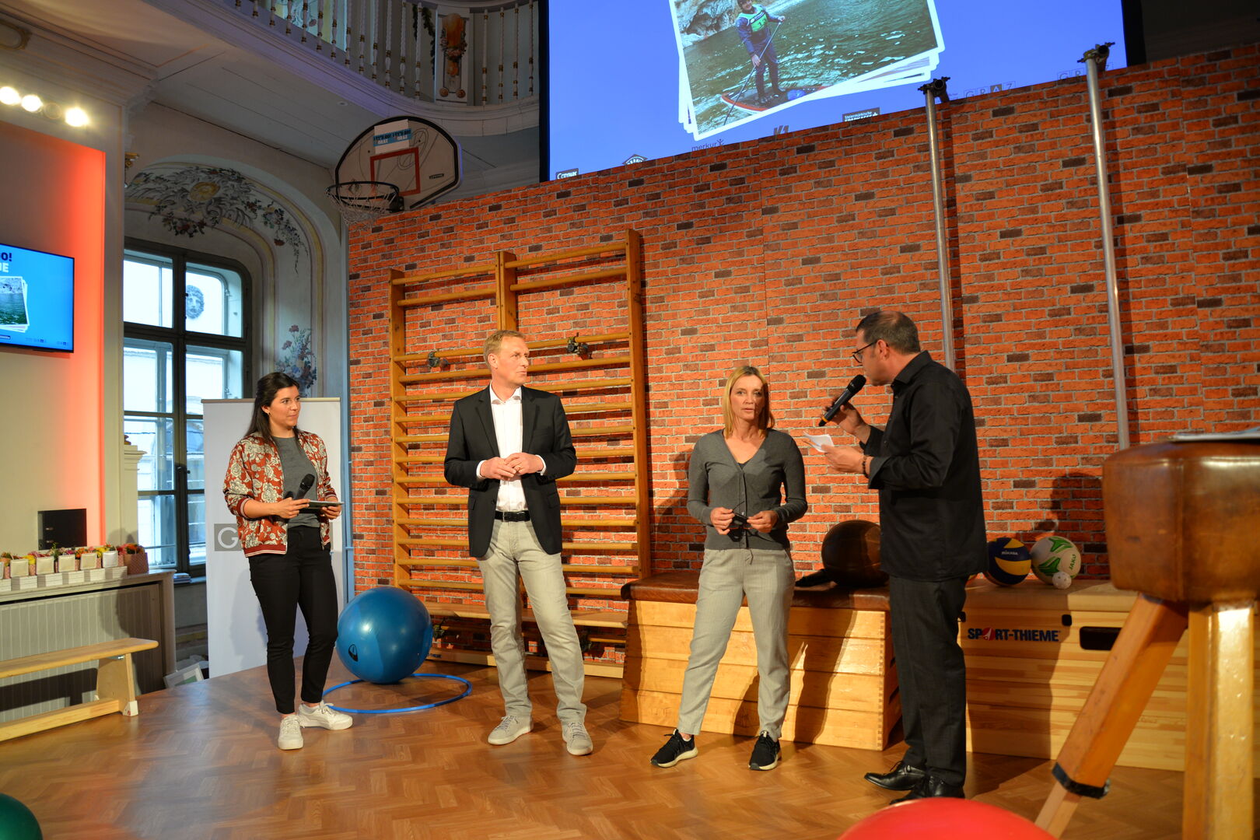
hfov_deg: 73.7
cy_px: 420
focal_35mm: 24
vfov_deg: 53.1
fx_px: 840
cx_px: 630
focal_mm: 24
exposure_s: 1/60
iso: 500
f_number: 4
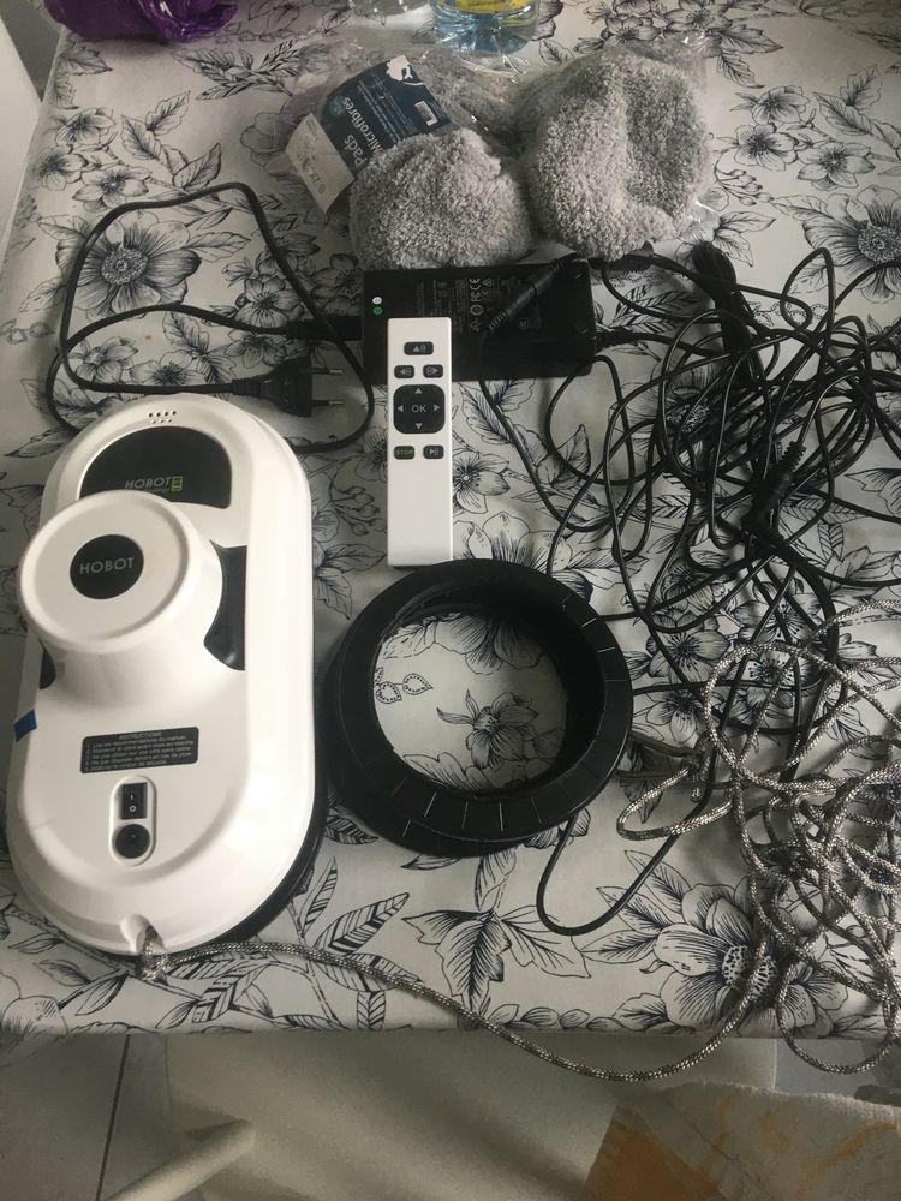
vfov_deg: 61.7
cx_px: 450
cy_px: 600
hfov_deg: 48.2
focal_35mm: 29
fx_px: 1006
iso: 100
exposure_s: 1/33
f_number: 2.2
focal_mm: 4.15
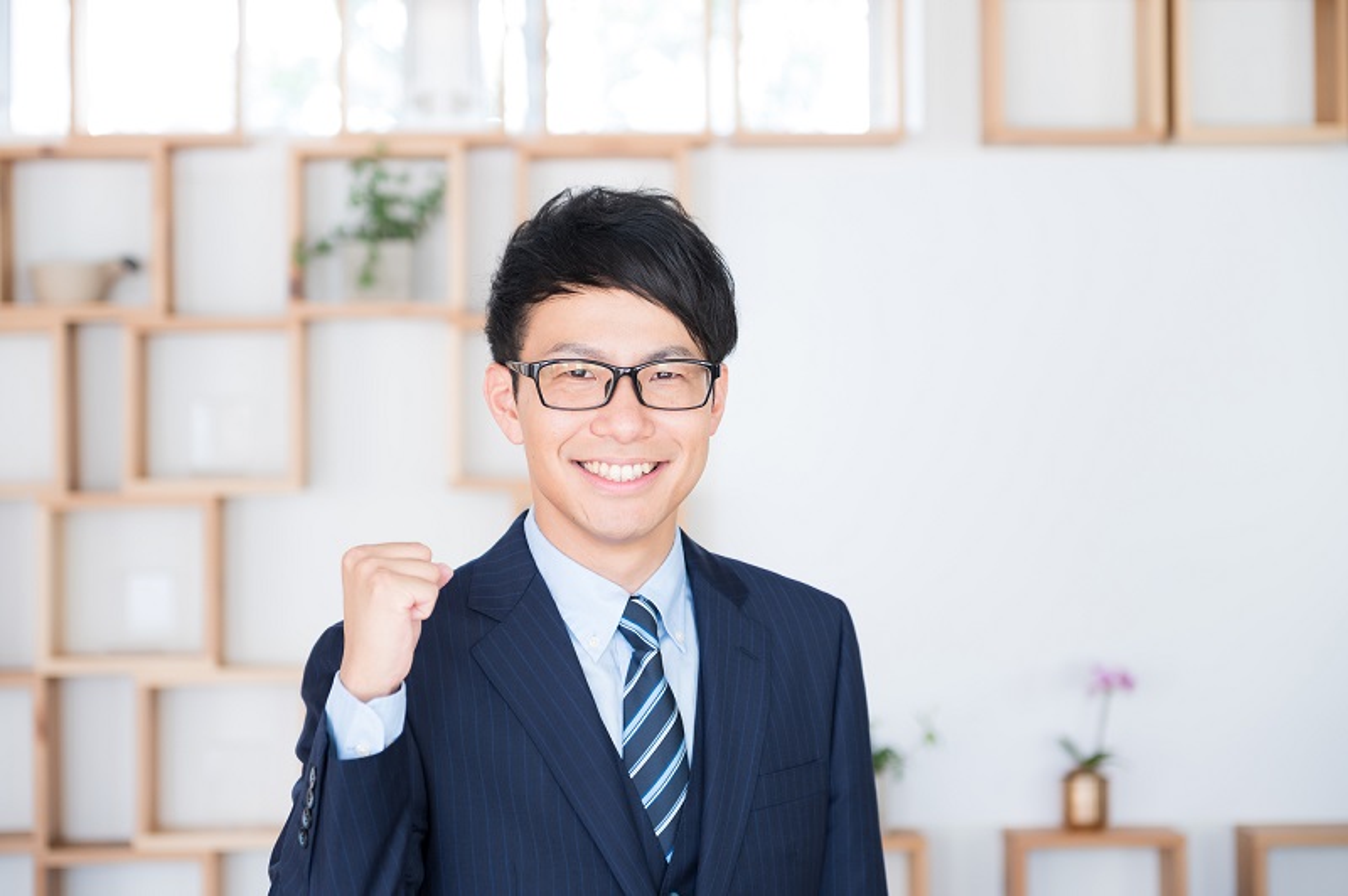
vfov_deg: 19.4
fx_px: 2619
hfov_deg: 28.9
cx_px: 674
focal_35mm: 70
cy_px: 448
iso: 640
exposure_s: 1/125
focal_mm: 70
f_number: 2.8
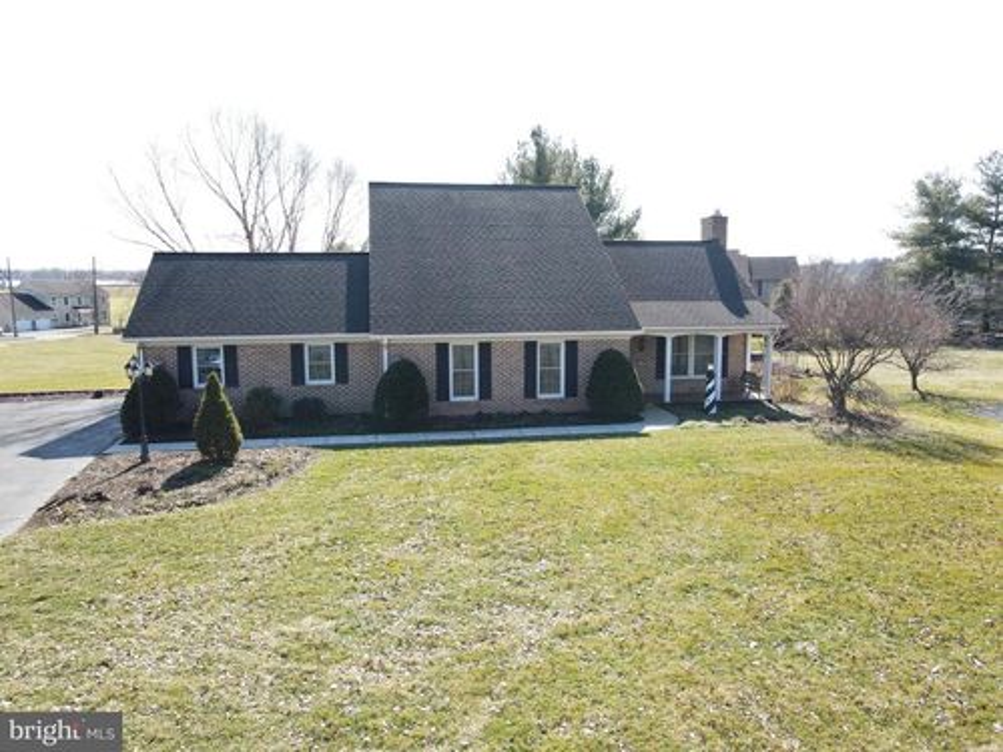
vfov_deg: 56.8
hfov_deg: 71.6
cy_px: 376
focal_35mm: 24
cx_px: 502
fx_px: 695
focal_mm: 4.5
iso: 100
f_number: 2.8
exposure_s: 1/180
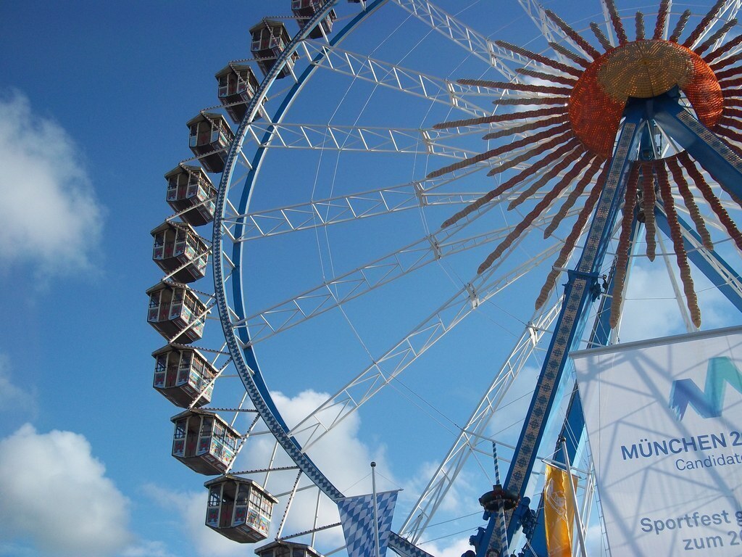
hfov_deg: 51.4
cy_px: 278
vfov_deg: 39.7
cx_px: 371
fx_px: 772
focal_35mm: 36
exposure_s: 1/160
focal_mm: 6.5
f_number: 8
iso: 80
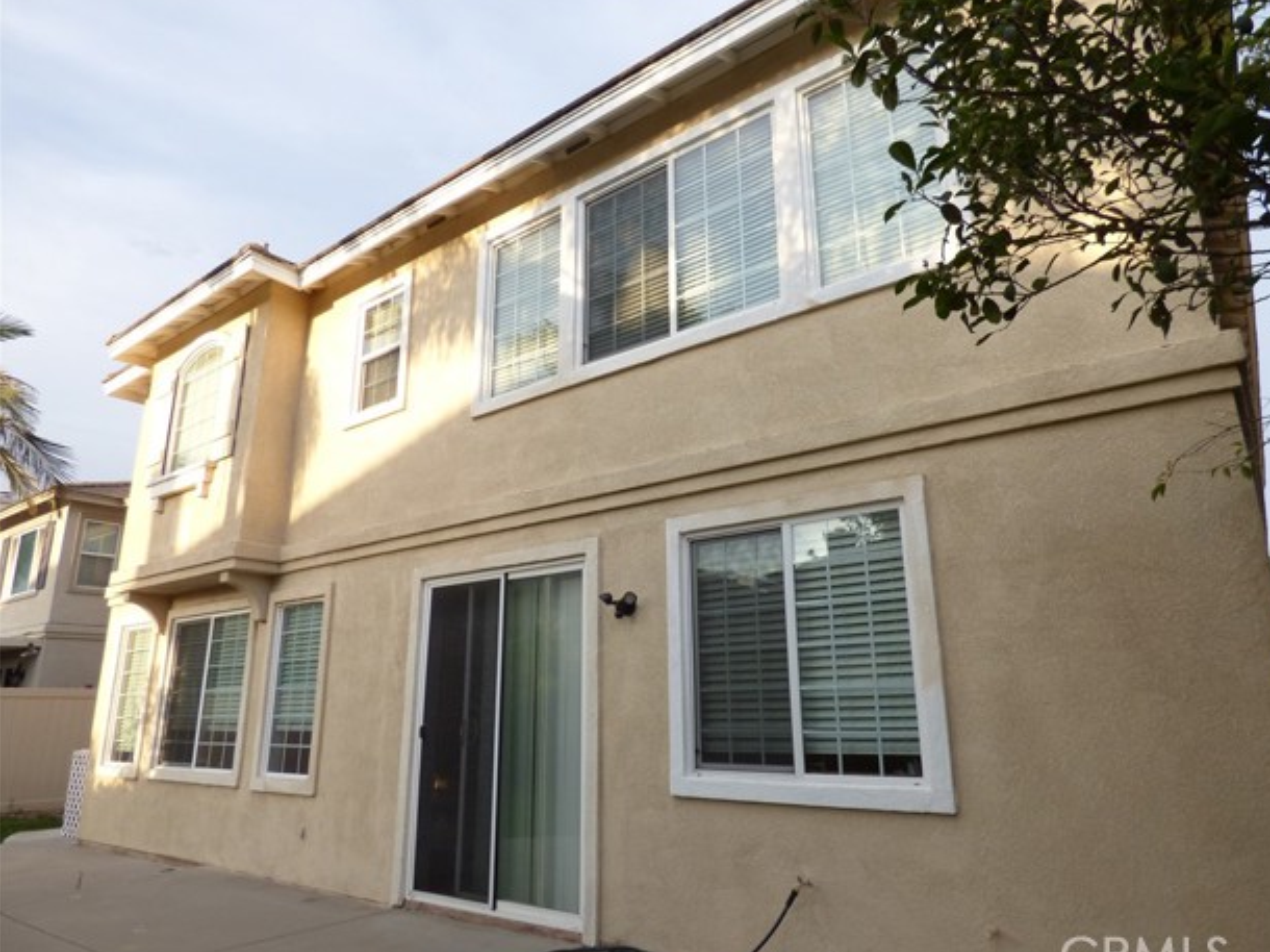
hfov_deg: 79.0
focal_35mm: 21
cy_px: 485
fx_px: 770
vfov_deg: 63.4
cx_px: 664
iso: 100
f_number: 2.8
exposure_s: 1/400
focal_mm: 3.58
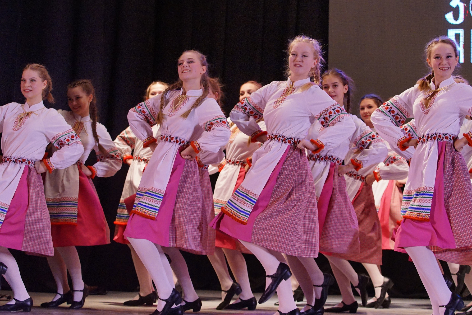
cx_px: 248
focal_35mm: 90
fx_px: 1180
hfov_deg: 22.6
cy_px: 139
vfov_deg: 15.2
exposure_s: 1/500
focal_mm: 70
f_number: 4
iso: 2500
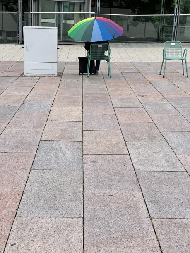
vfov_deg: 30.3
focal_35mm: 64
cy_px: 126
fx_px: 468
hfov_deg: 22.9
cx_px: 95
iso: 20
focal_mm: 7.5
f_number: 2.2
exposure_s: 1/306
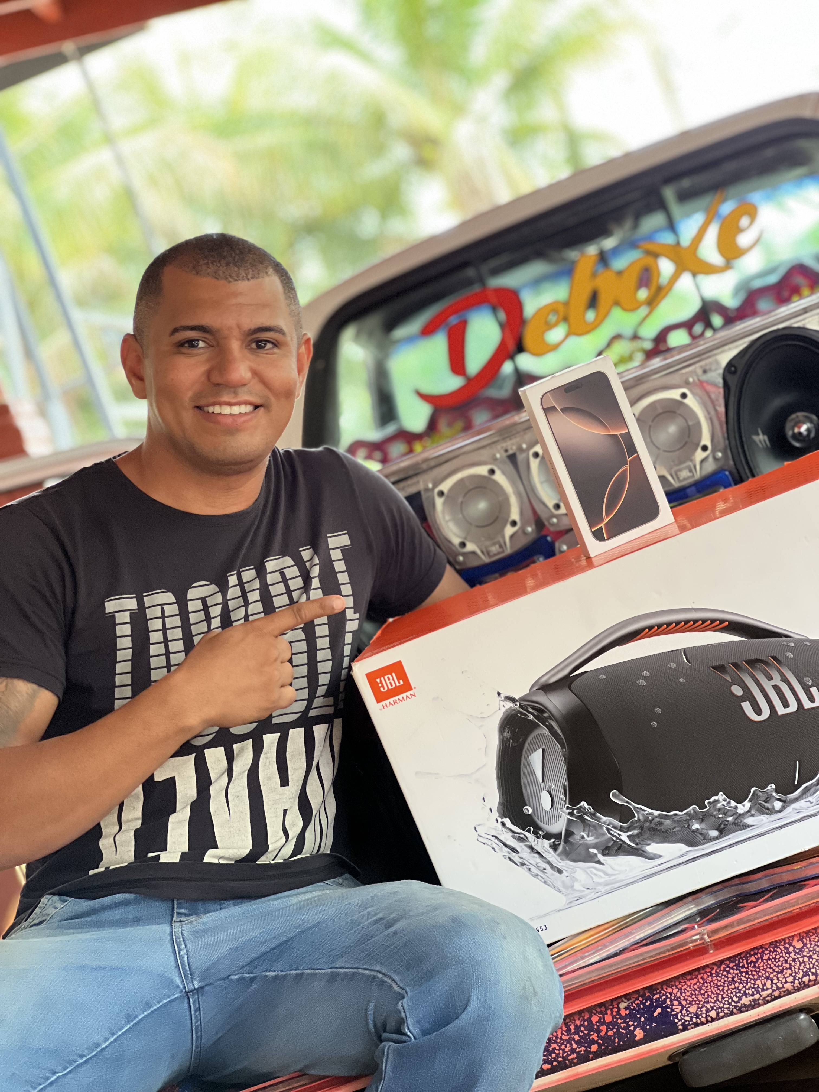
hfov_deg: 19.1
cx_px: 410
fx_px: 2429
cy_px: 546
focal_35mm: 77
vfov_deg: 25.3
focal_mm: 9
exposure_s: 1/40
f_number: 2.8
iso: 400
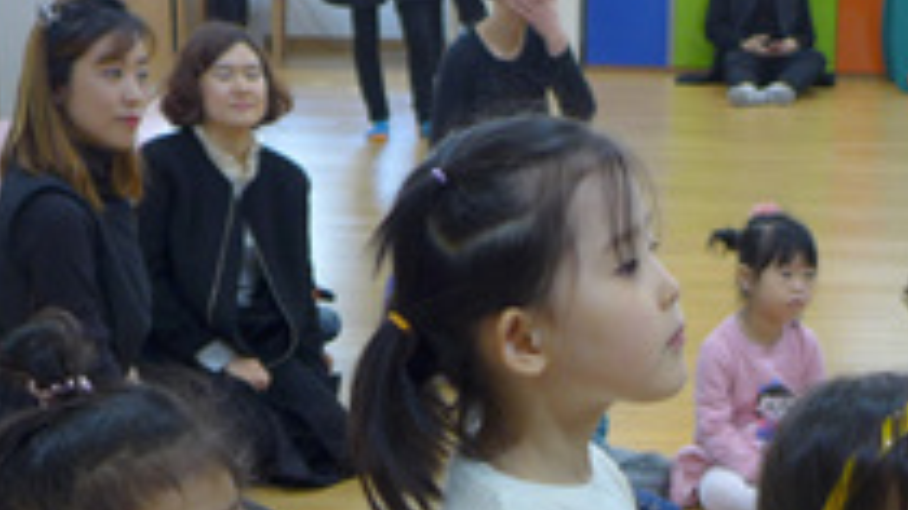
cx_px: 783
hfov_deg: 19.9
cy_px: 778
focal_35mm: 106
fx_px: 2551
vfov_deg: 11.0
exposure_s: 1/60
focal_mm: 6.3
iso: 100
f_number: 1.6
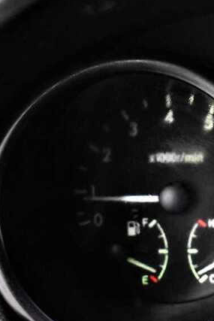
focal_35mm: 79
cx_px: 330
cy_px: 154
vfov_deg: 25.6
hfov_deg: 15.8
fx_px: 704
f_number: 4
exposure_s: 1/60
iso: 10000
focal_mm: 25
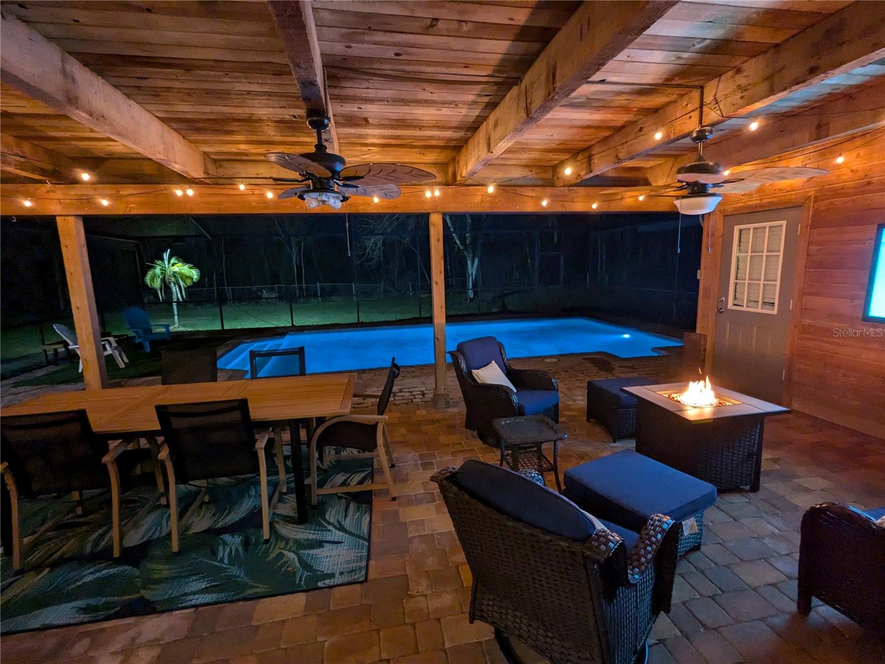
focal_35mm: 16
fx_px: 409
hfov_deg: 94.5
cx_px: 442
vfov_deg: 78.1
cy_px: 332
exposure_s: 1/24
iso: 396
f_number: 2.2
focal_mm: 2.35
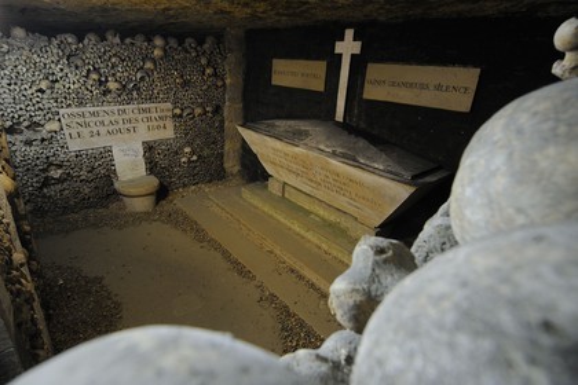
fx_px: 289
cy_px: 192
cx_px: 289
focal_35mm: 18
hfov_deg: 90.0
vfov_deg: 67.4
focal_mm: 18
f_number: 10
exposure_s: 3
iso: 400
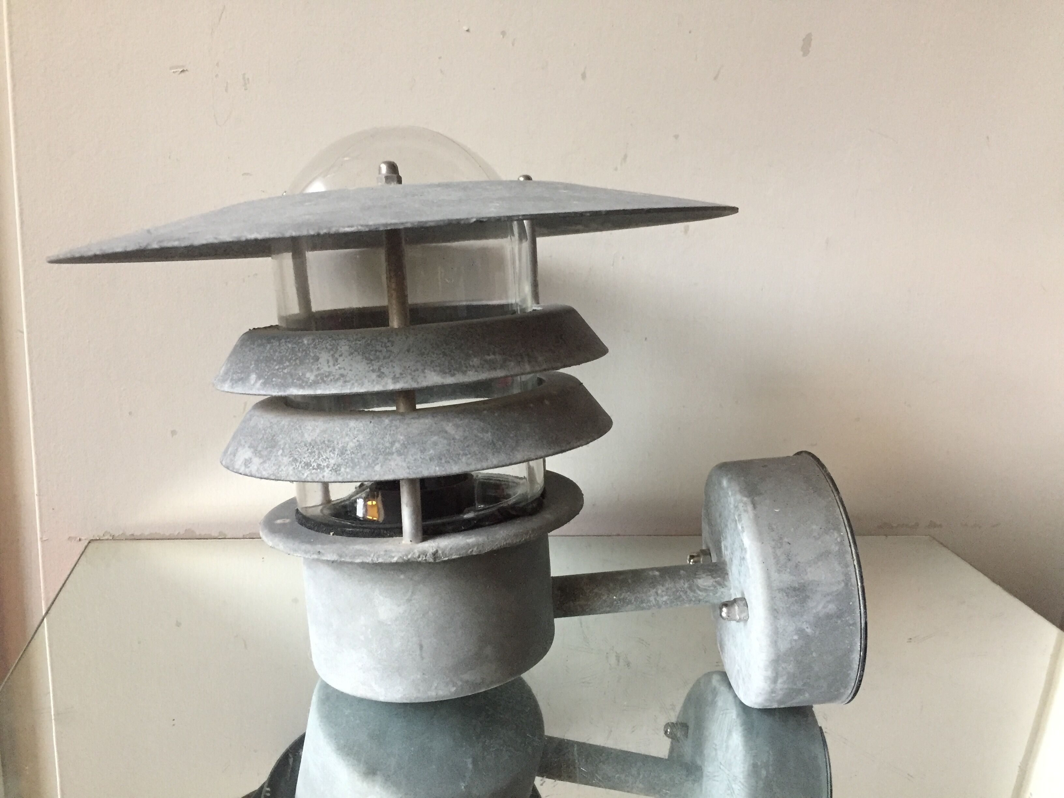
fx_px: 891
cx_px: 532
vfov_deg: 48.2
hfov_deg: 61.7
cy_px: 399
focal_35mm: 29
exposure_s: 1/17
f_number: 2.2
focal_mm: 4.15
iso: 250
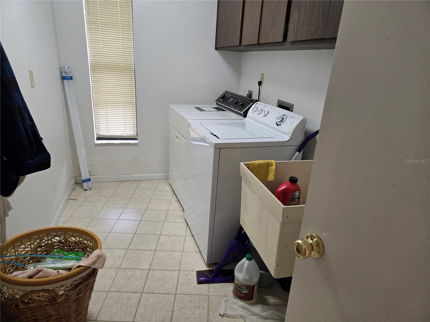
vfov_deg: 58.9
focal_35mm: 23
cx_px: 215
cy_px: 161
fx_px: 286
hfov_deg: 73.9
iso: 400
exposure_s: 1/120
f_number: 1.8
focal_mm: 5.4
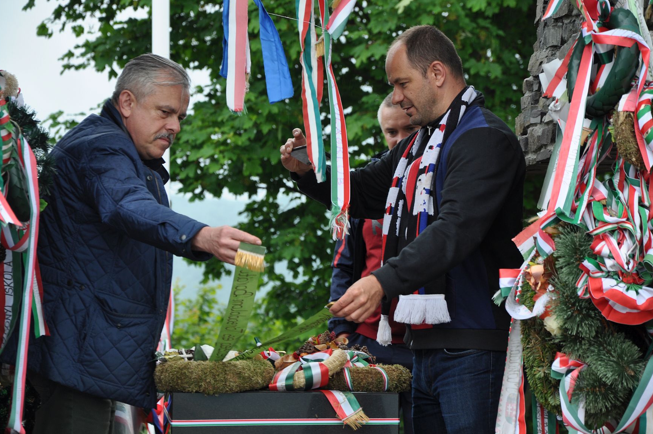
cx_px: 326
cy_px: 222
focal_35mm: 163
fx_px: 2945
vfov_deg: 8.4
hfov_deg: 12.7
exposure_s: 1/100
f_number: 5.6
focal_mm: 105
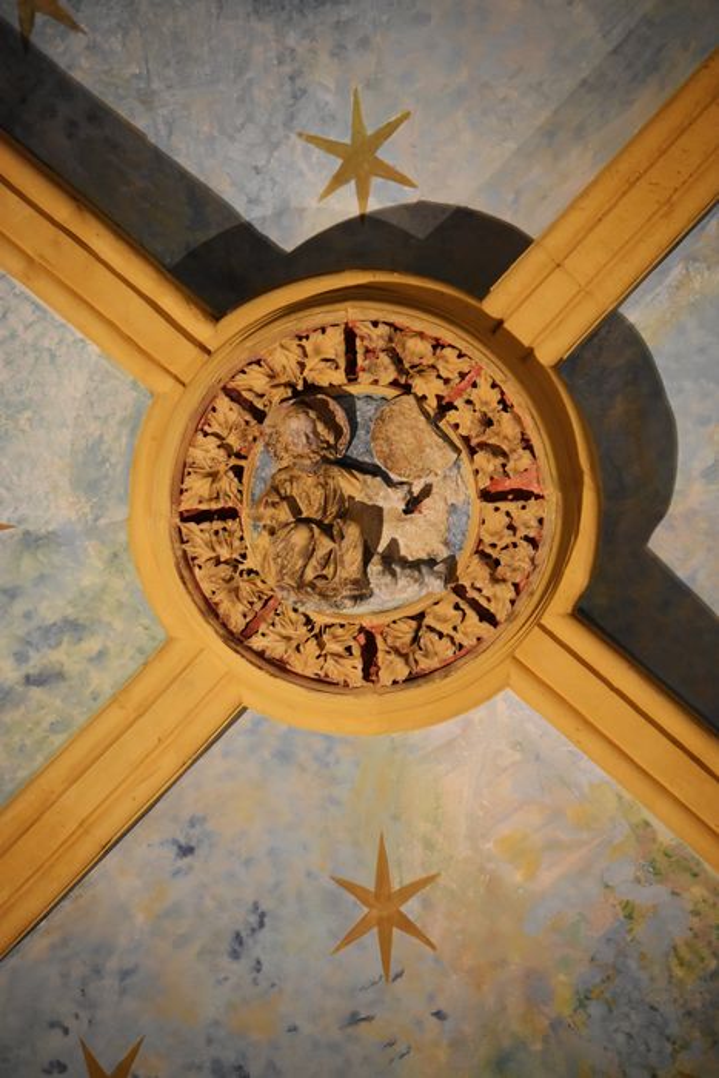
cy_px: 539
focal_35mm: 150
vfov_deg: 13.7
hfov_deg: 9.2
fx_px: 4491
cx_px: 360
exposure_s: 1/125
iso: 2200
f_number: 4.8
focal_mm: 100
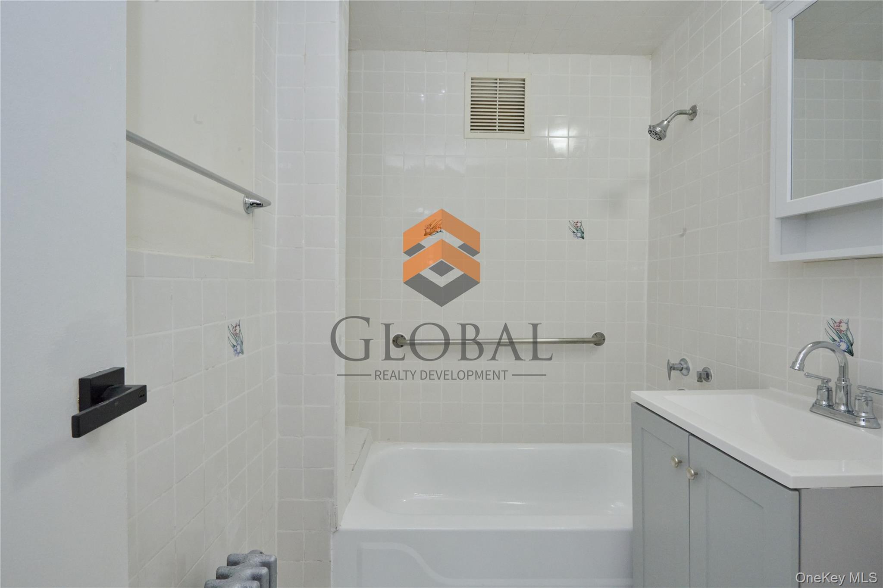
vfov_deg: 73.7
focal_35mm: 16
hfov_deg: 96.7
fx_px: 392
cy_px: 294
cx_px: 442
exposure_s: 1/60
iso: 1600
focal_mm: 16
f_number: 16
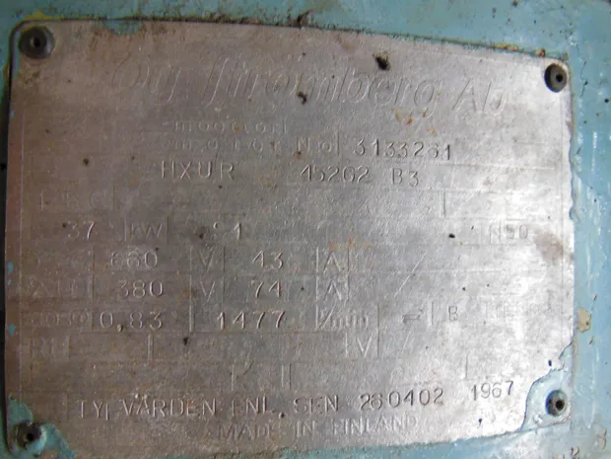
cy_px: 230
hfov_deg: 69.4
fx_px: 441
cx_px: 306
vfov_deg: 54.9
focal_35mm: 25
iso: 400
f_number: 3.5
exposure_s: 1/6
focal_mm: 4.5
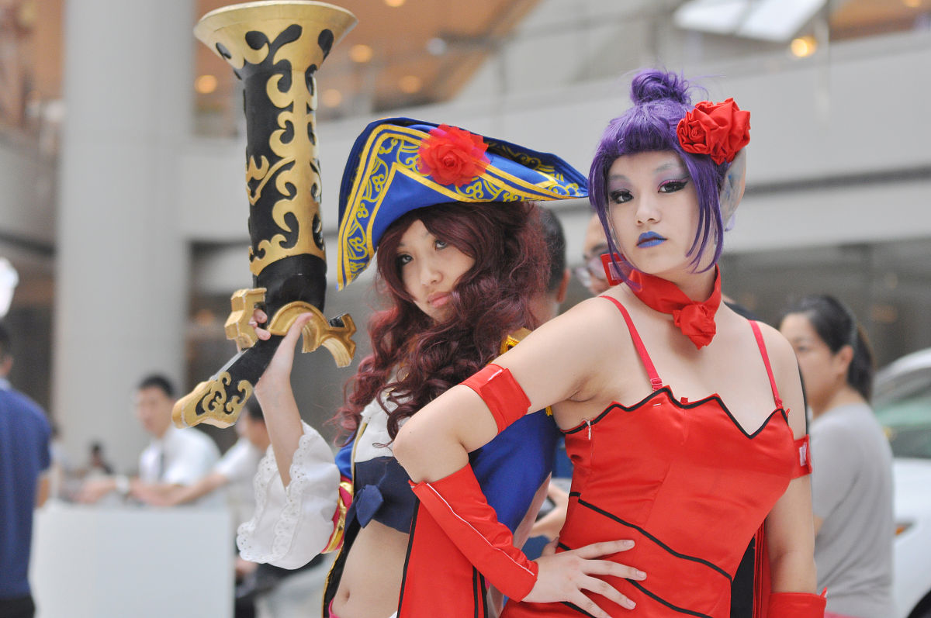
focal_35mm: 105
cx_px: 466
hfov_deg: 19.5
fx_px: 2712
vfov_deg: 13.0
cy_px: 309
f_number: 2.8
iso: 500
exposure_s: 1/125
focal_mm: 70
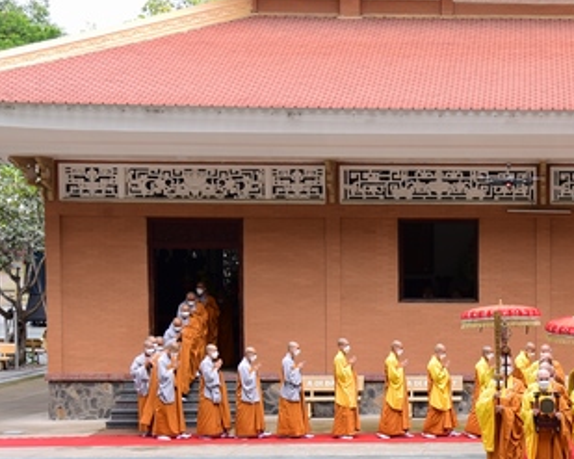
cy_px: 325
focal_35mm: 87
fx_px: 1478
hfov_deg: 21.3
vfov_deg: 17.6
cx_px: 563
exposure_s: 1/100
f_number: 4.5
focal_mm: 44
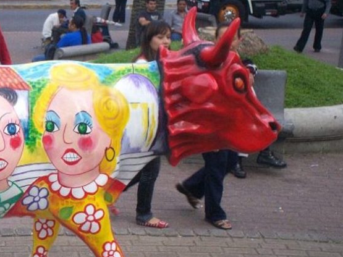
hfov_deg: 24.4
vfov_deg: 19.1
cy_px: 155
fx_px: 763
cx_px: 15
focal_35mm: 77
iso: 100
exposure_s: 1/82.3
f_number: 4.5
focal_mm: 6
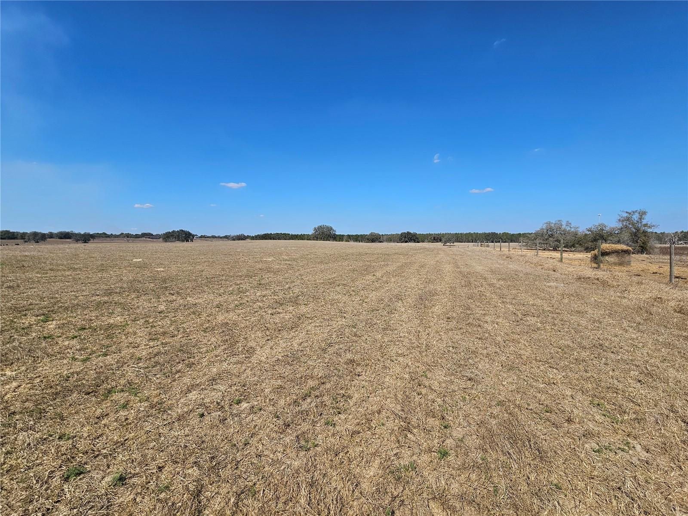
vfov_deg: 89.9
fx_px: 258
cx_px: 344
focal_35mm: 13
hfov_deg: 106.2
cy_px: 258
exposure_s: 1/3151
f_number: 2.2
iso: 50
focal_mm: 2.2
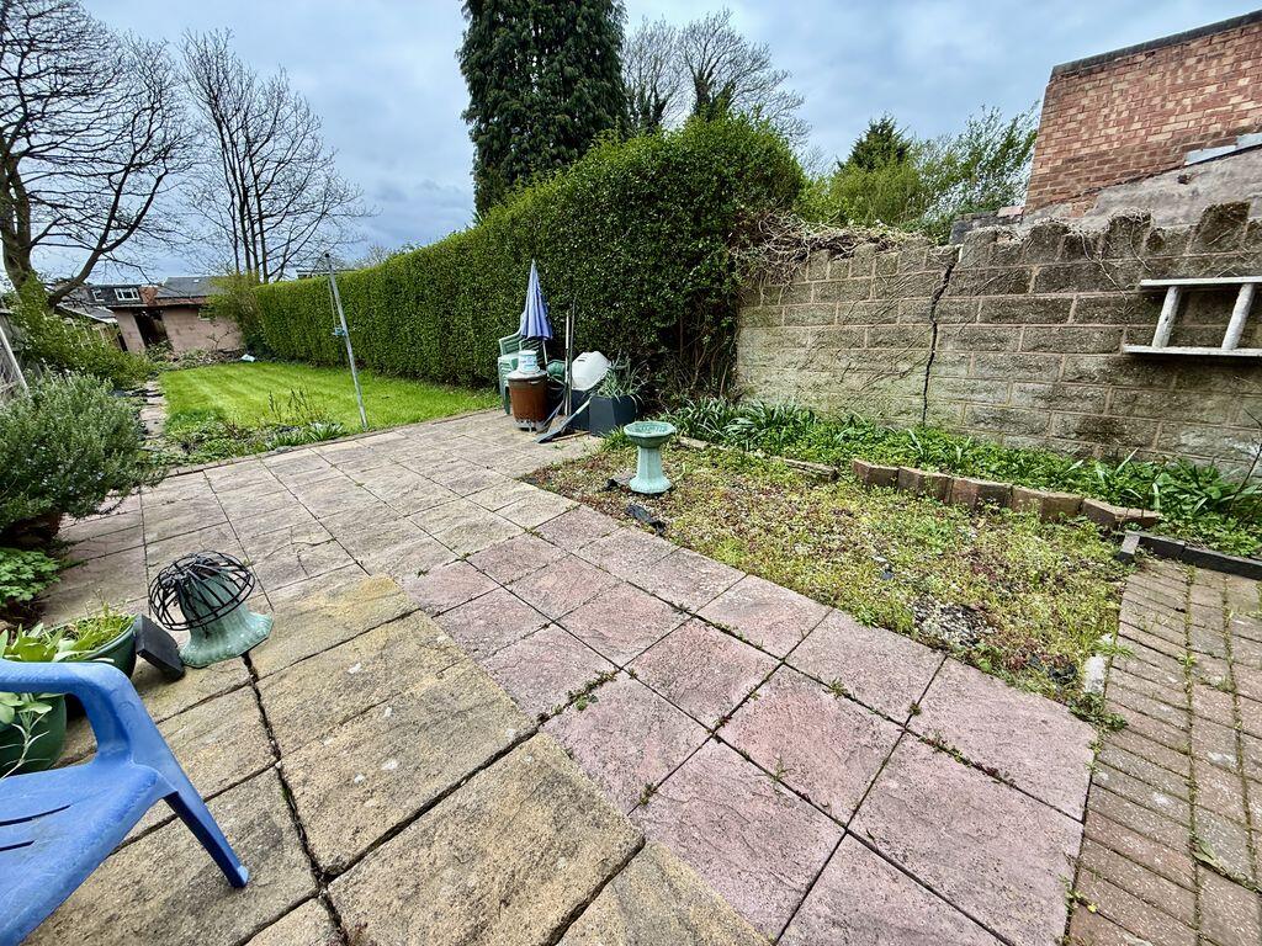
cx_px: 631
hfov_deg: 102.1
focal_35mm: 14
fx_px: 510
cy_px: 473
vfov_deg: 85.7
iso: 50
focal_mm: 2.22
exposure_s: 1/133
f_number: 2.2
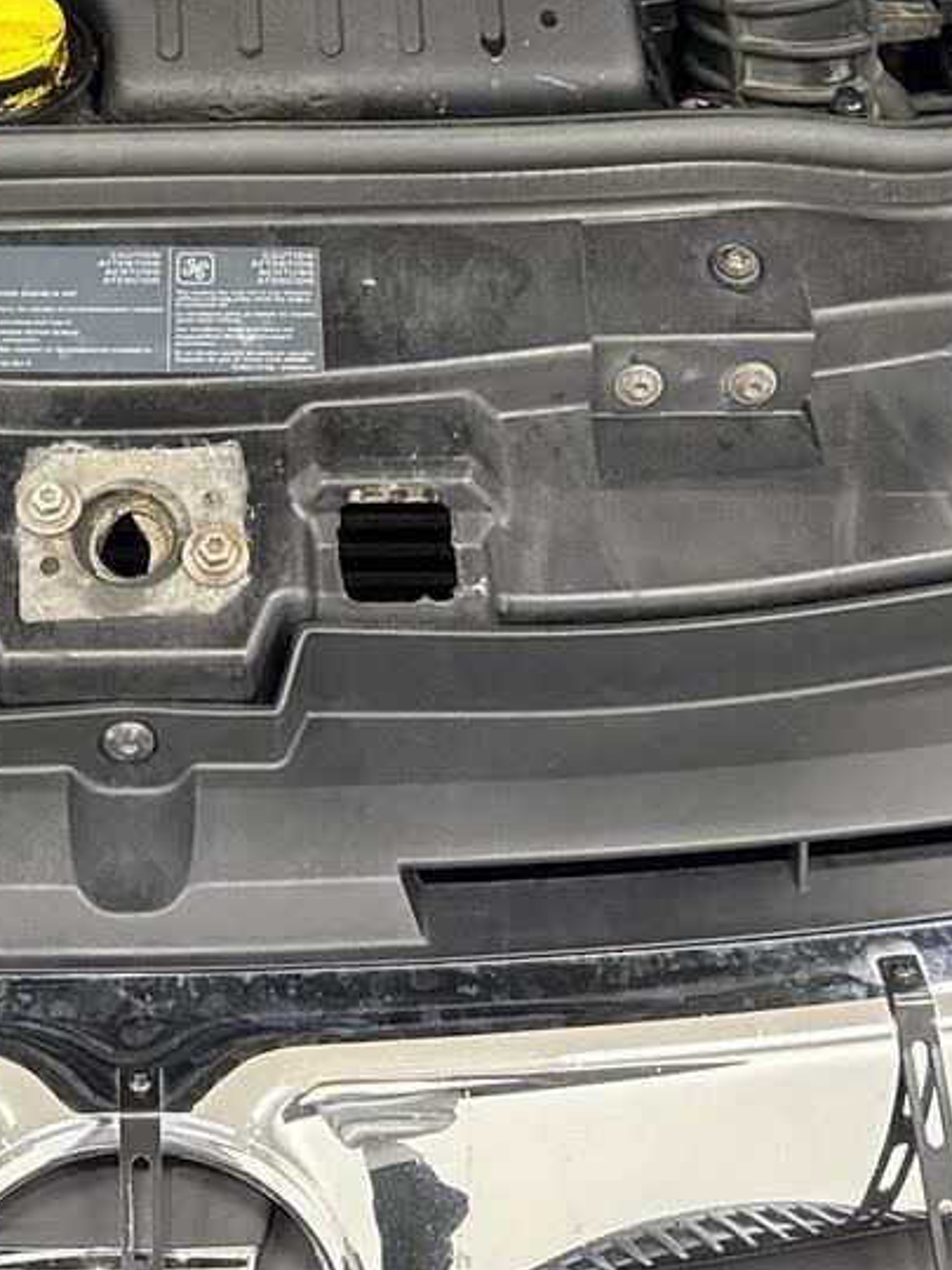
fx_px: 2347
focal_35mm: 64
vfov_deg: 28.5
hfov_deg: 22.4
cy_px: 24
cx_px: 115
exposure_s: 1/50
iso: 500
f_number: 1.78
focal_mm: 6.76
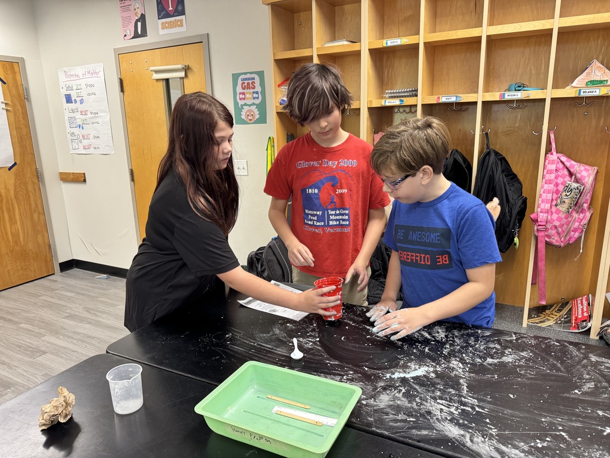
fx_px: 423
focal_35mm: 24
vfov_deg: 56.8
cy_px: 229
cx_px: 305
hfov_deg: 71.6
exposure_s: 1/60
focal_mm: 6.76
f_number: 1.78
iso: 250
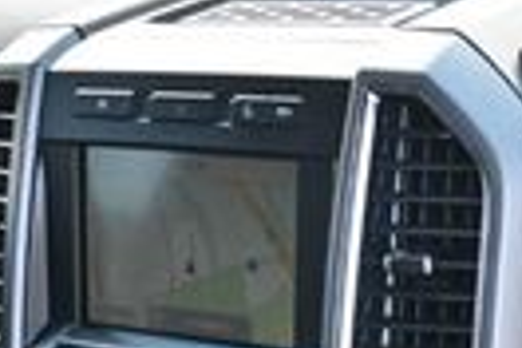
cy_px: 664
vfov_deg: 9.6
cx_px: 546
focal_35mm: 135
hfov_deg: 14.9
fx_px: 1952
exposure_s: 1/125
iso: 450
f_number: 3.8
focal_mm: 18.5
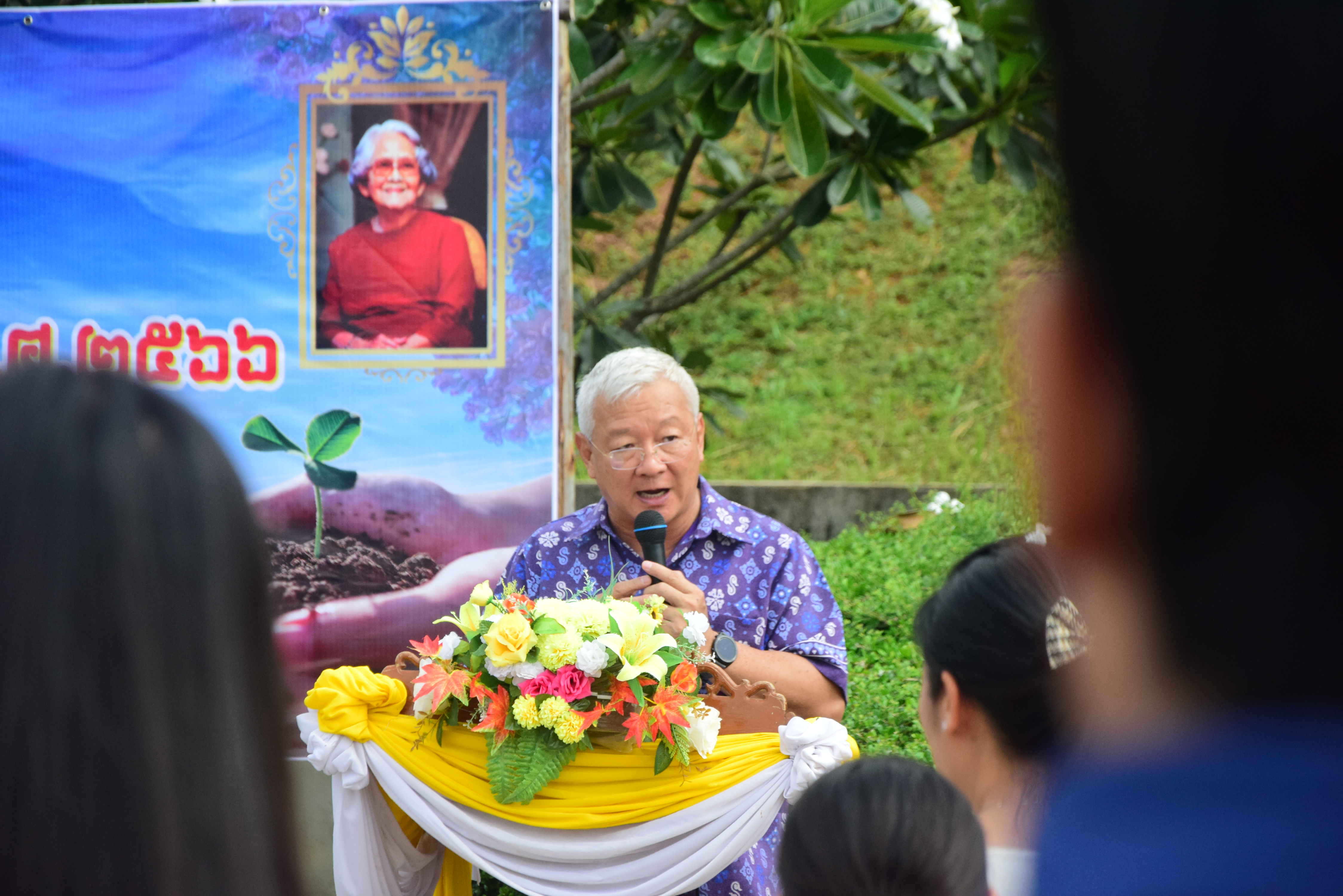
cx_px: 672
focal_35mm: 158
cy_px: 448
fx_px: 5877
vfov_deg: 8.7
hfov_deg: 13.0
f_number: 5.6
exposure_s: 1/2000
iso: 1250
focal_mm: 105
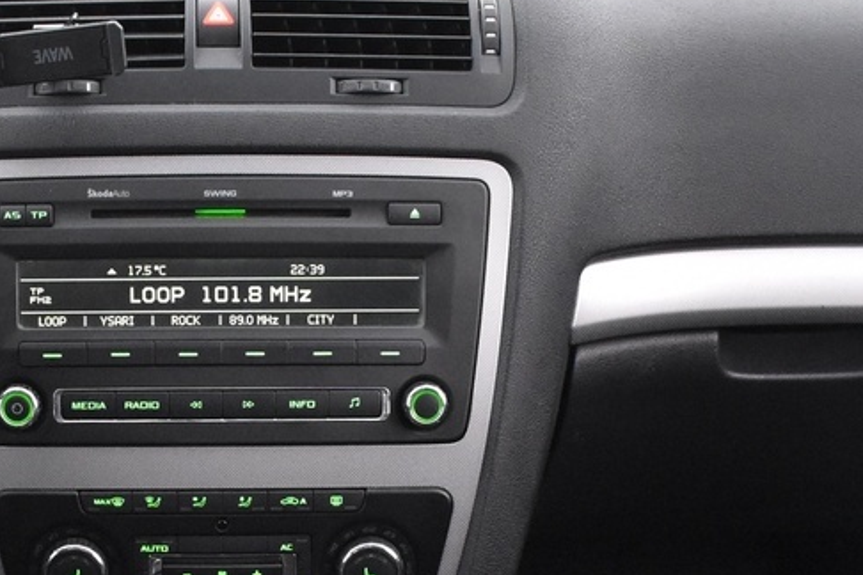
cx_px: 199
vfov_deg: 14.6
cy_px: 733
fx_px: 2157
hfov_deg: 22.4
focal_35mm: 90
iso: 3200
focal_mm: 18
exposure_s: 1/20
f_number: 3.5
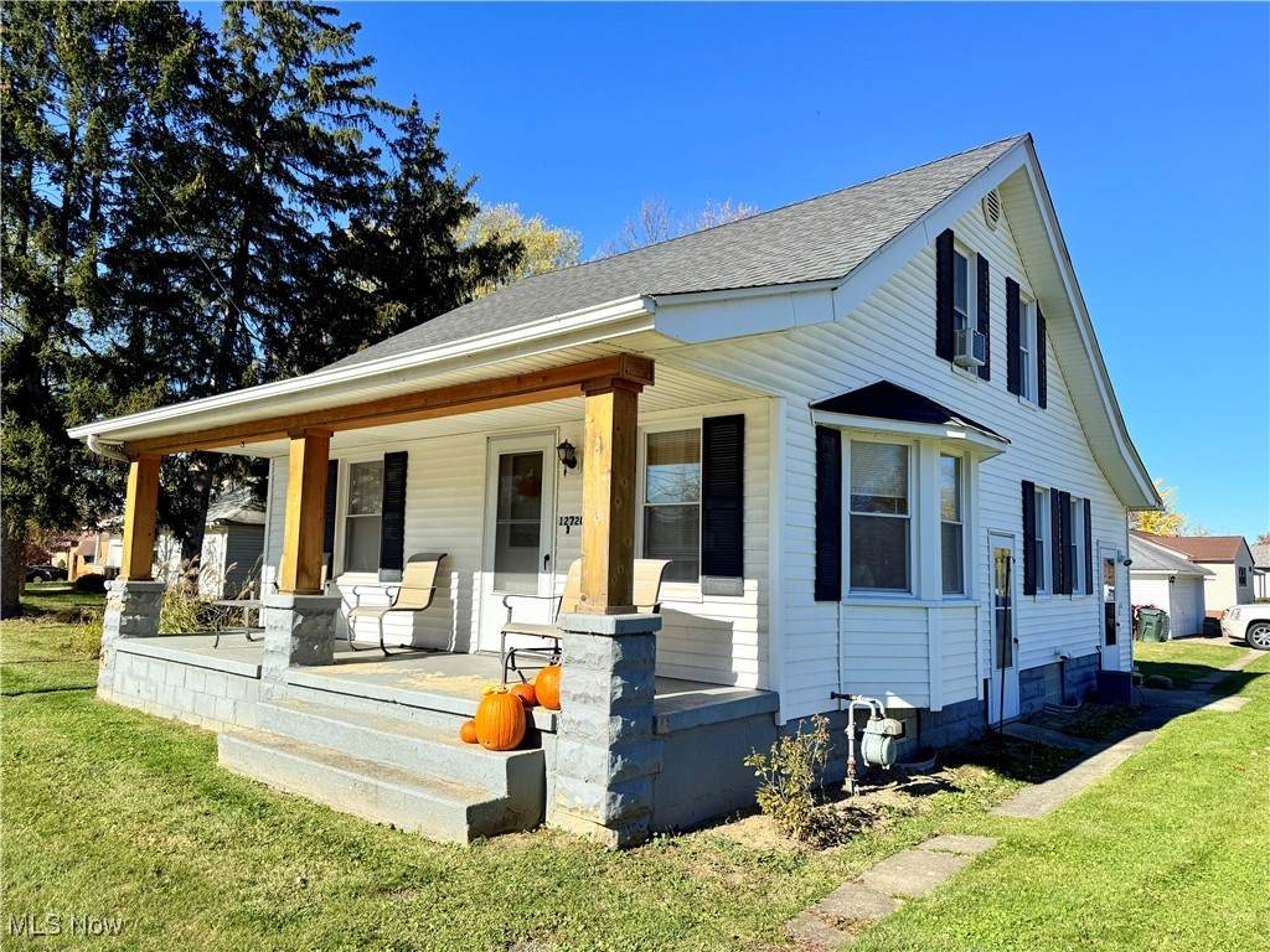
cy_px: 476
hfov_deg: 71.6
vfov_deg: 56.8
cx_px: 635
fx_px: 881
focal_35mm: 24
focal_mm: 6.76
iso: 80
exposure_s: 1/4405
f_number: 1.78
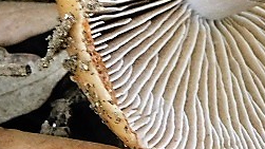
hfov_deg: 5.4
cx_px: 385
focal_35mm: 400
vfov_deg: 3.0
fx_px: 2810
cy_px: -15
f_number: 4.8
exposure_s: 1/30
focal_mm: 20.3
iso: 800
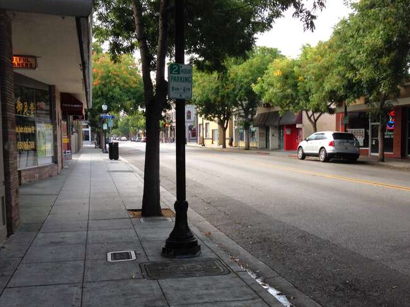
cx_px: 221
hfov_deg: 46.8
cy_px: 170
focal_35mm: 40
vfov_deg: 35.9
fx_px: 474
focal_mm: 4.12
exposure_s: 1/197
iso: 50
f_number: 2.4
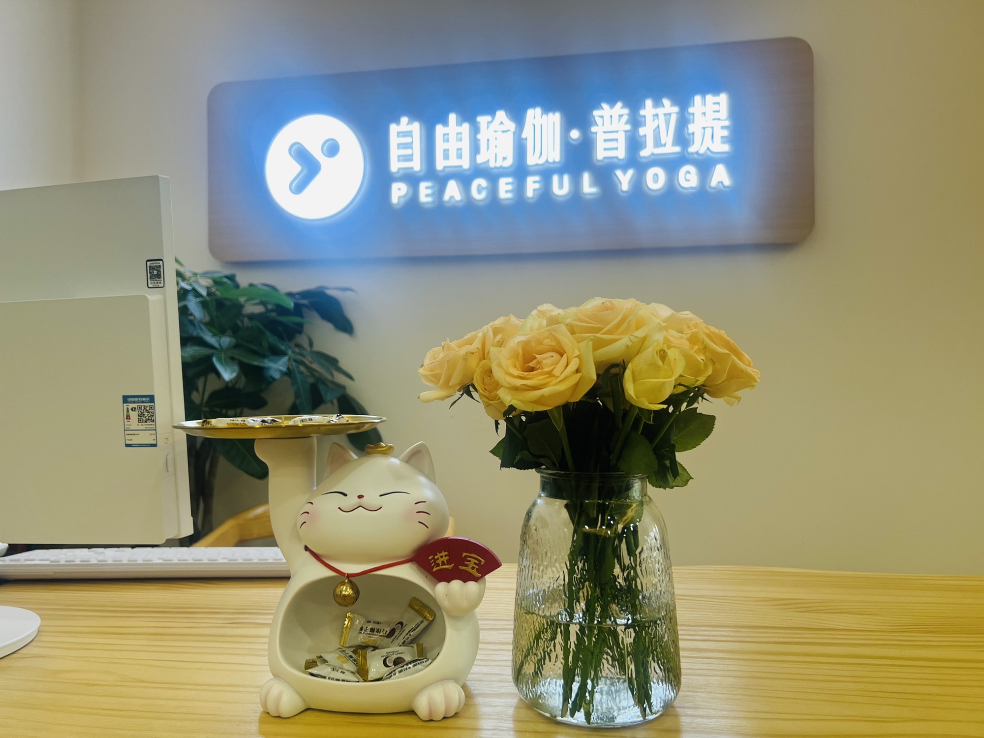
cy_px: 369
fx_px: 739
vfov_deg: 53.1
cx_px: 492
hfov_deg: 67.3
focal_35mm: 26
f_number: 1.5
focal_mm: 5.7
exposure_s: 1/100
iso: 32
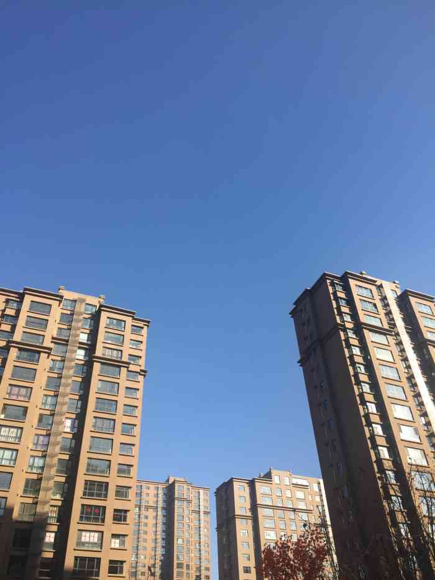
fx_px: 486
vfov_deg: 61.7
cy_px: 290
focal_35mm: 29
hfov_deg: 48.2
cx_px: 218
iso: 32
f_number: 2.2
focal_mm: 4.15
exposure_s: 1/1130
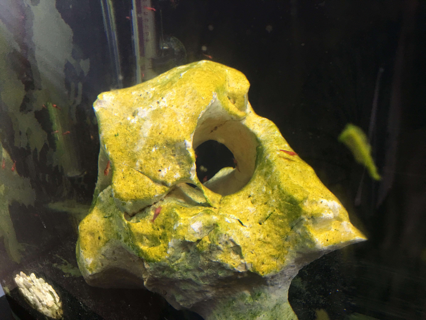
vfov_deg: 48.2
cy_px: 160
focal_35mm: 29
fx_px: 357
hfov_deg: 61.7
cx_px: 213
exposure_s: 1/33
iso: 50
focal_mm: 4.15
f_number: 2.2
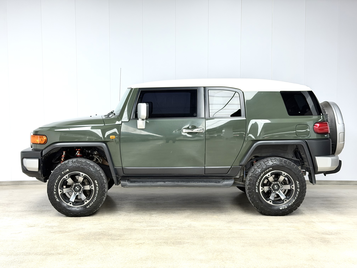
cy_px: 134
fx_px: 495
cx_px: 178
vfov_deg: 30.3
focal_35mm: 48
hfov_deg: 39.7
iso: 50
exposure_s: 1/100
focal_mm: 6.76
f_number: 1.78
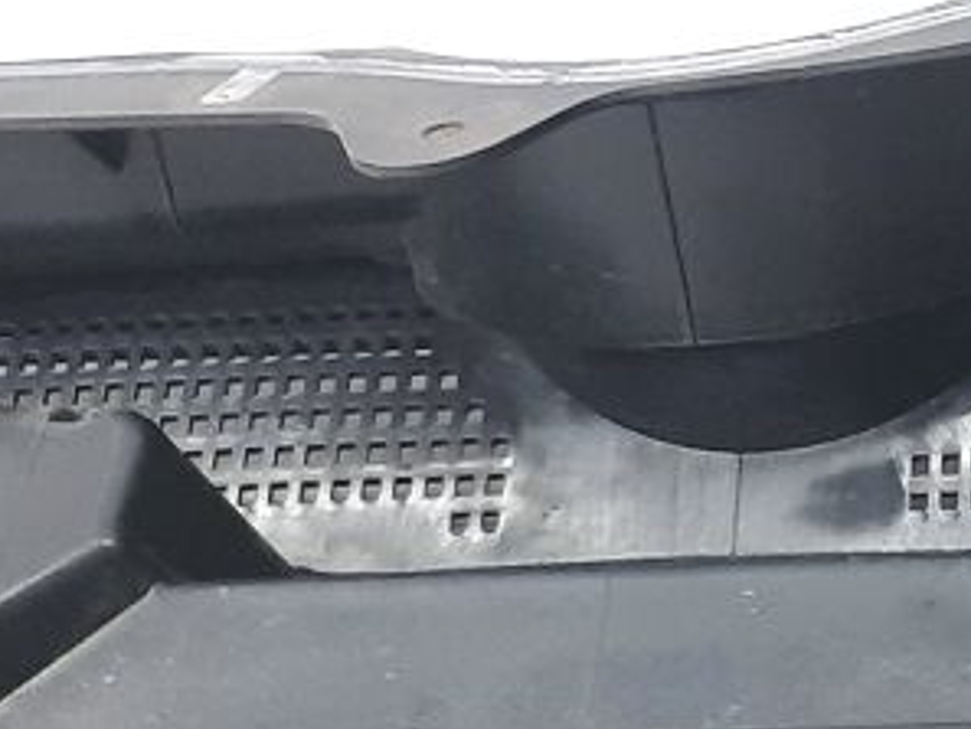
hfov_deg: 15.8
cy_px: 271
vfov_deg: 14.6
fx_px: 2834
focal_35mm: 101
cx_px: 1877
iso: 160
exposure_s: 1/50
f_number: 2
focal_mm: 4.6
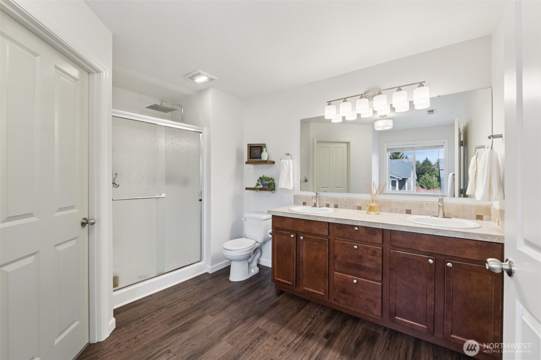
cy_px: 180
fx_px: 225
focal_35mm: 15
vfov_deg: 77.3
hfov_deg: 100.4
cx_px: 270
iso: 320
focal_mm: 10
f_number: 9
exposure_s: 1/30
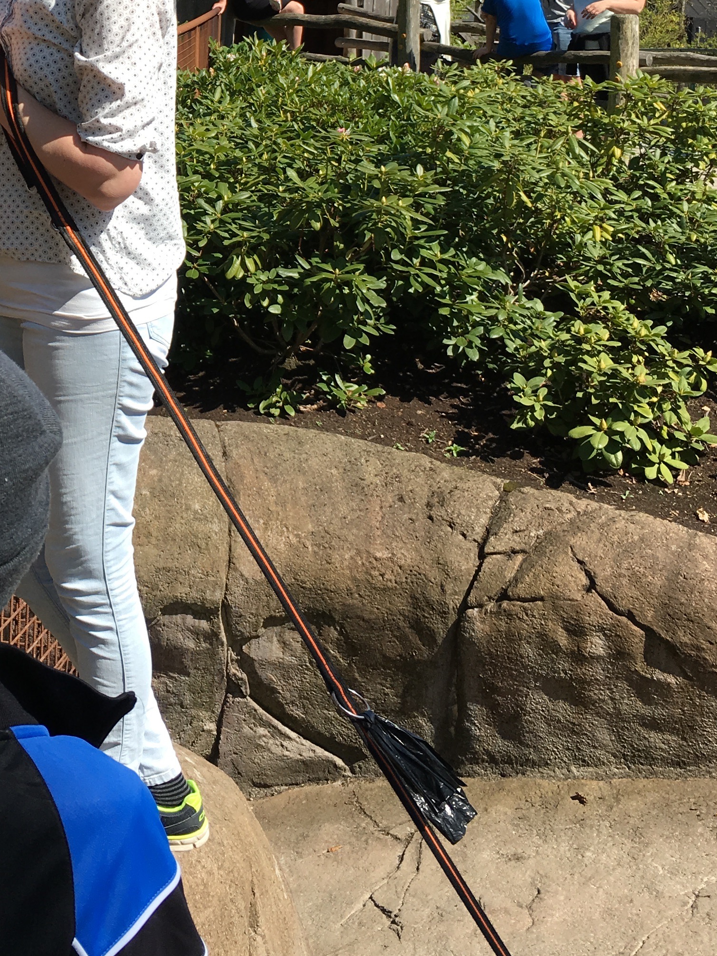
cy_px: 157
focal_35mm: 58
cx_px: 35
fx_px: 1602
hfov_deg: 24.3
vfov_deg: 32.1
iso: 25
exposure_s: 1/1221
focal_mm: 4.15
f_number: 2.2
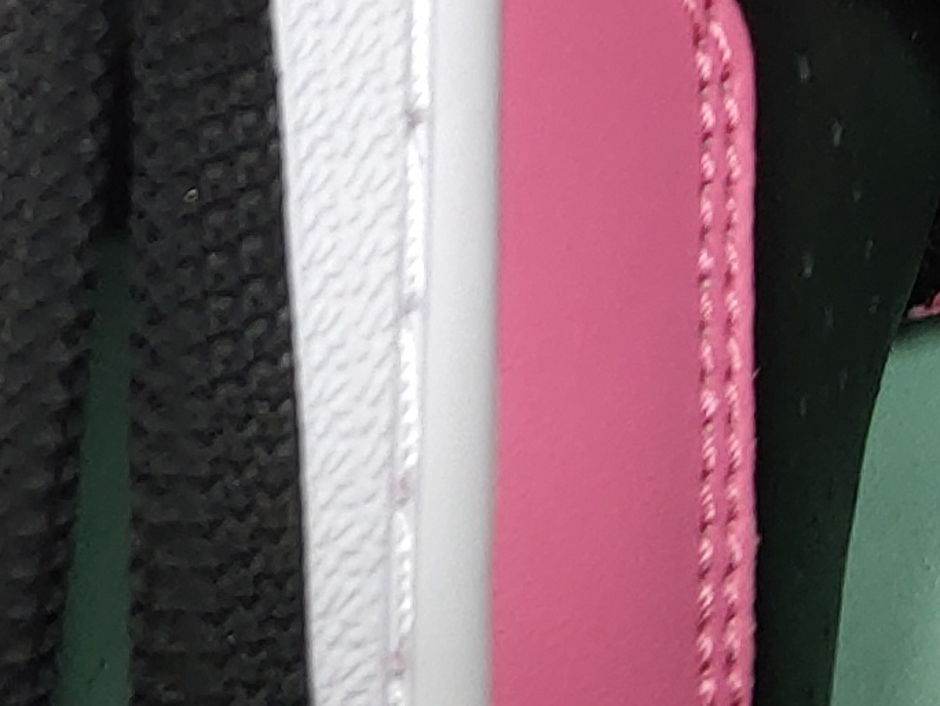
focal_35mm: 177
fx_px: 4809
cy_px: -456
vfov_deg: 8.2
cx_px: 6
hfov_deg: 11.1
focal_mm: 4.35
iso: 89
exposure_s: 1/100
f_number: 1.79
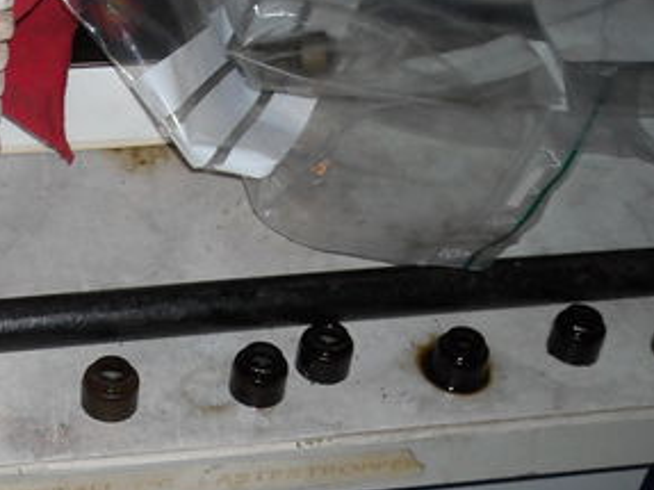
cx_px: 34
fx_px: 1473
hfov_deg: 24.1
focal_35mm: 78
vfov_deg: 18.6
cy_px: 442
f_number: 2.8
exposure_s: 1/60
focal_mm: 5.7
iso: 200
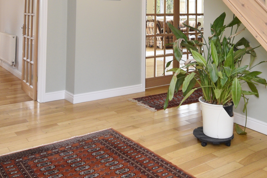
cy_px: -9
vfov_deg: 29.3
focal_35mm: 42
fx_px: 311
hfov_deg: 46.3
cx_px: 148
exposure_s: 1/60
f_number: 4.5
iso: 450
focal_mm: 10
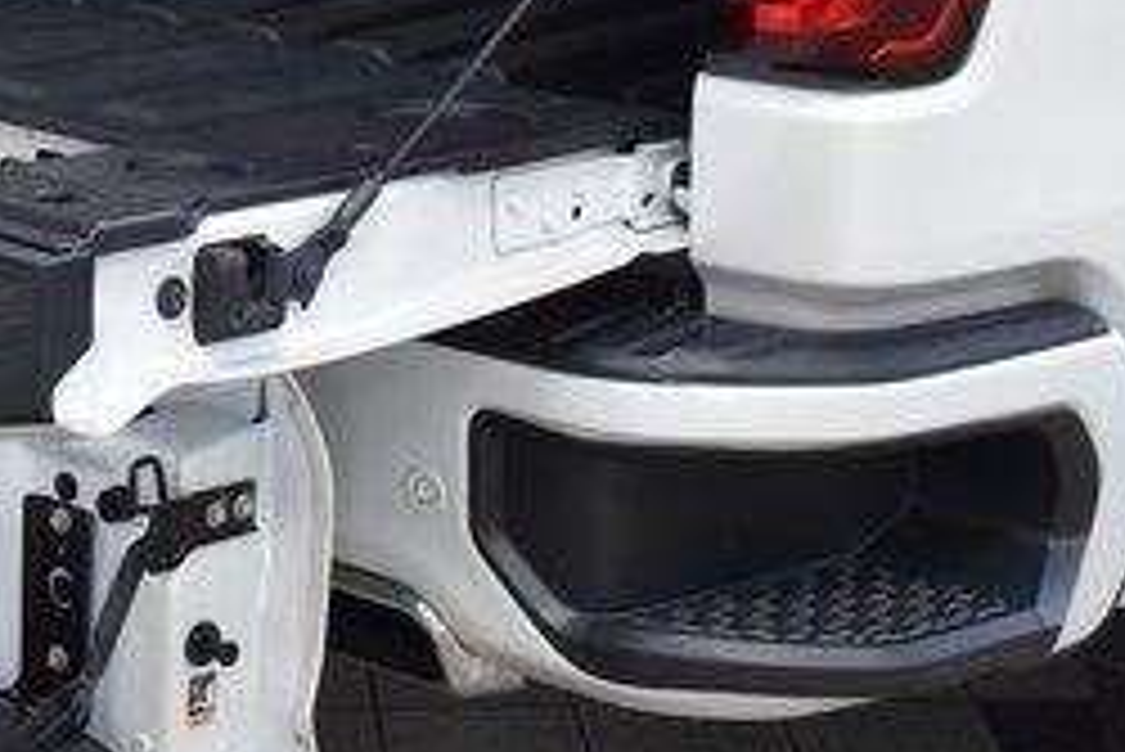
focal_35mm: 92
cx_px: 32
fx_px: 2877
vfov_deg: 14.8
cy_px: 106
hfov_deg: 21.4
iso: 720
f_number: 6.3
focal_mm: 24
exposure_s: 1/15
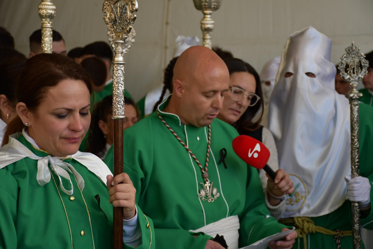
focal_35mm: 84
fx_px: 870
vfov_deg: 16.3
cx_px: 186
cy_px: 124
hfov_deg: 24.2
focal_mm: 56
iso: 400
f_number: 4.8
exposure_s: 1/500
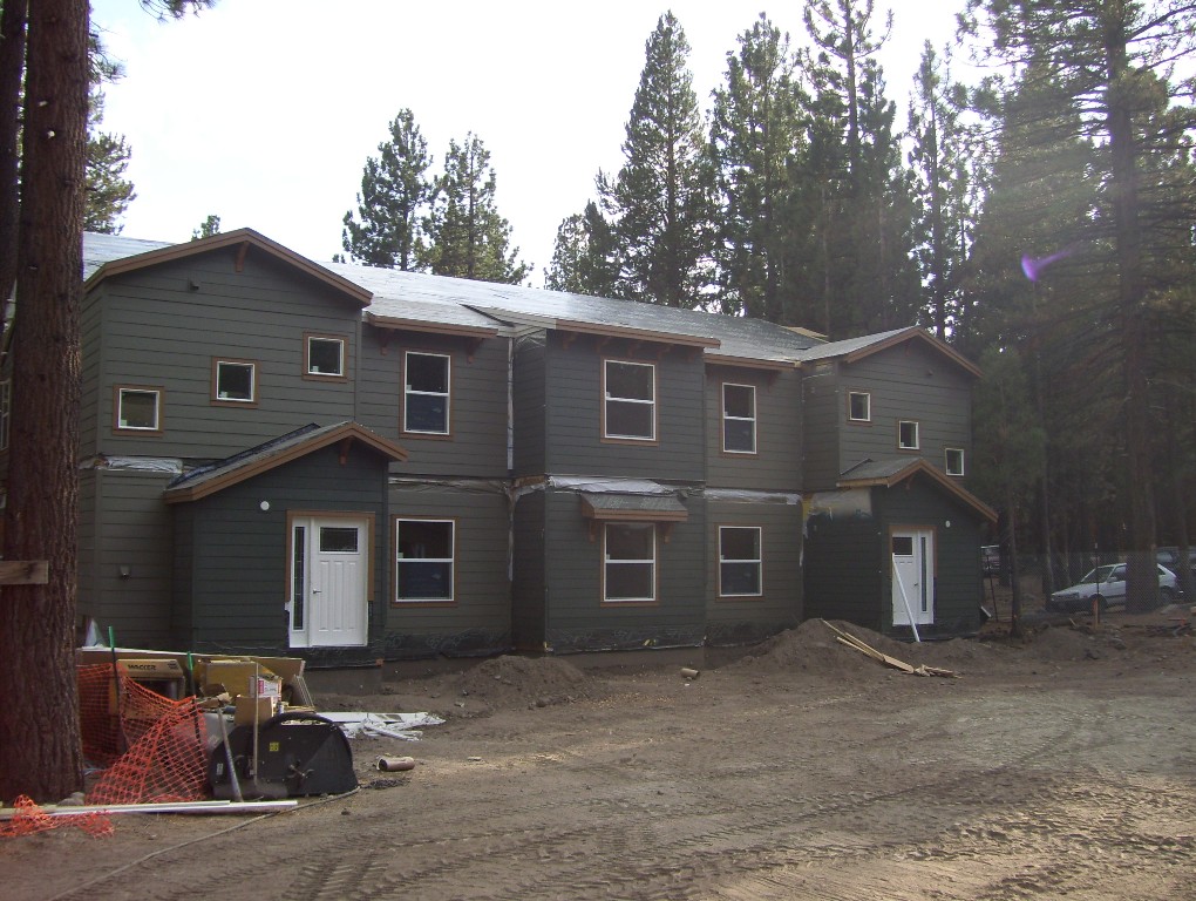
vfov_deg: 39.7
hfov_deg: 51.3
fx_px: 1246
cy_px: 450
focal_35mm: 36
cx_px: 598
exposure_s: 1/320
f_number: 2.7
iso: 80
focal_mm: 6
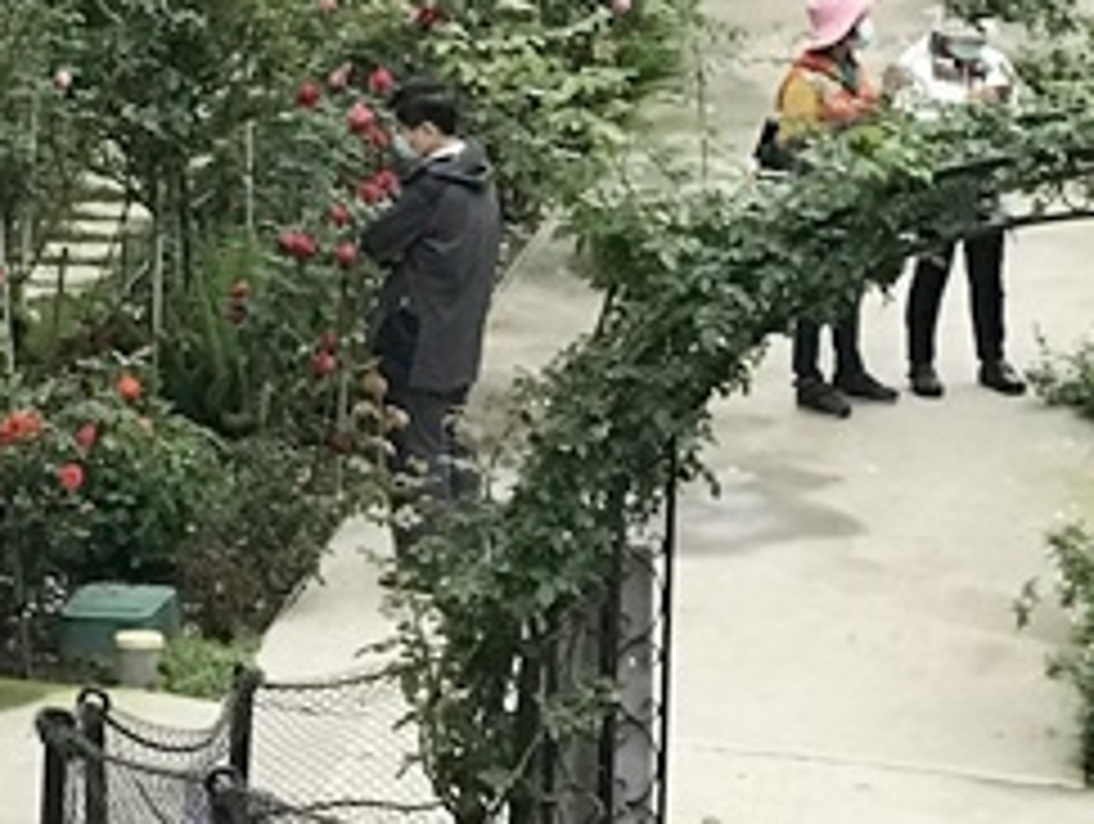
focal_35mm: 188
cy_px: -41
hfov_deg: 10.2
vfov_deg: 7.9
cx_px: -572
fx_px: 5950
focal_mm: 6.6
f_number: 2.8
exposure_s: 1/60
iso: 100
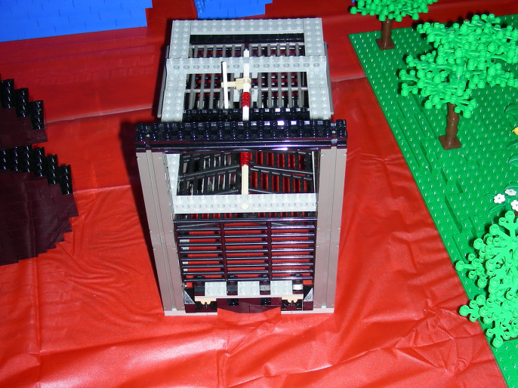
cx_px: 280
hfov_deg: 34.3
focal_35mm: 56
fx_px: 838
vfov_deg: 26.1
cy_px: 214
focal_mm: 8
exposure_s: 1/60.1
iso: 50
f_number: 3.5
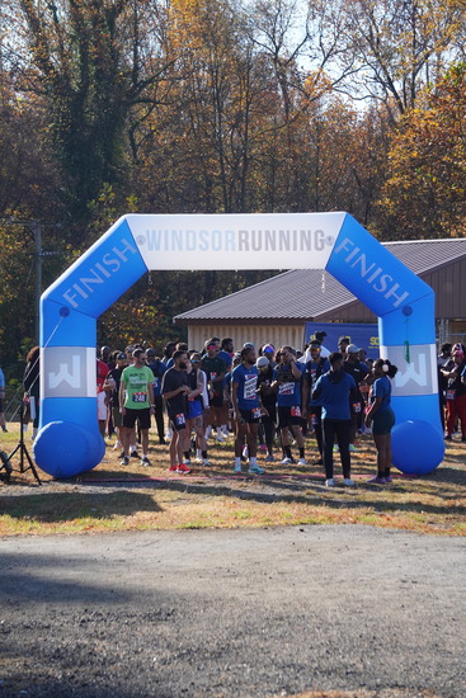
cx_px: 233
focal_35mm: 111
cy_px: 349
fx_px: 2154
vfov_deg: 18.4
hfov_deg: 12.3
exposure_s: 1/2000
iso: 640
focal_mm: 74
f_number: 5
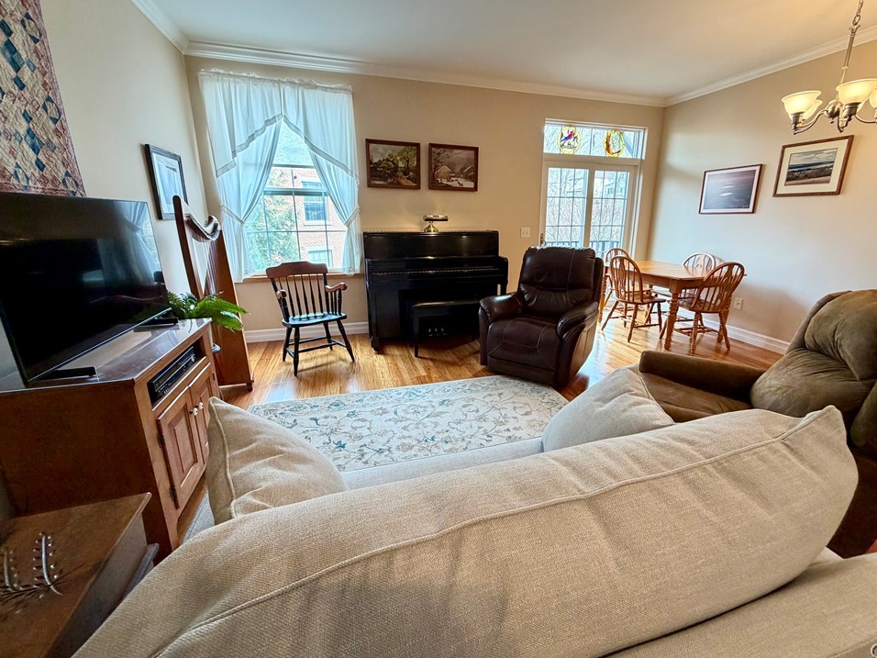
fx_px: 380
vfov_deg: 81.7
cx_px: 463
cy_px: 314
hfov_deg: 98.1
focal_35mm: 15
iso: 200
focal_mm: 2.22
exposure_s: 1/60
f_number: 2.2
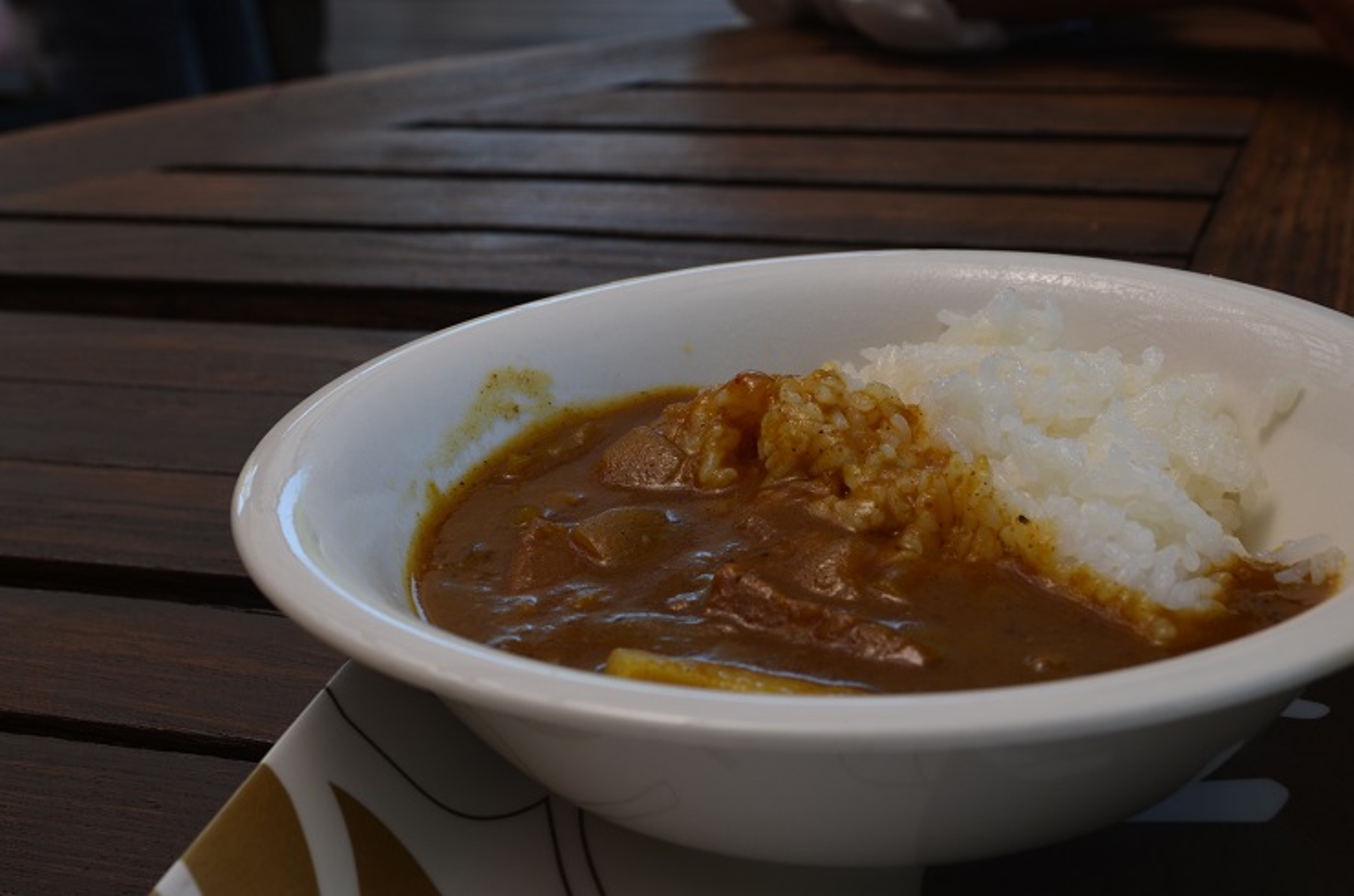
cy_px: 448
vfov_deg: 21.5
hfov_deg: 32.0
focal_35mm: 63
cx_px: 677
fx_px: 2364
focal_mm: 42
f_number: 11
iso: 200
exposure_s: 1/125
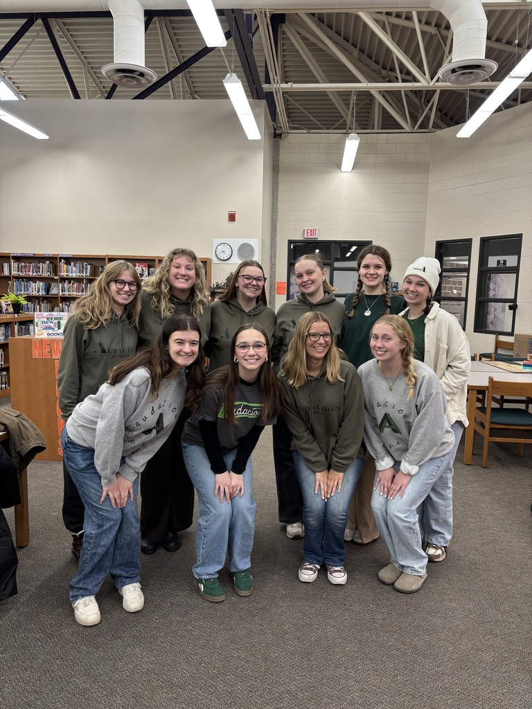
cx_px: 266
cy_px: 354
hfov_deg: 53.1
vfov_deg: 67.3
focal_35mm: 26
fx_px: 533
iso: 100
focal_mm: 5.96
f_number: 1.6
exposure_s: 1/60
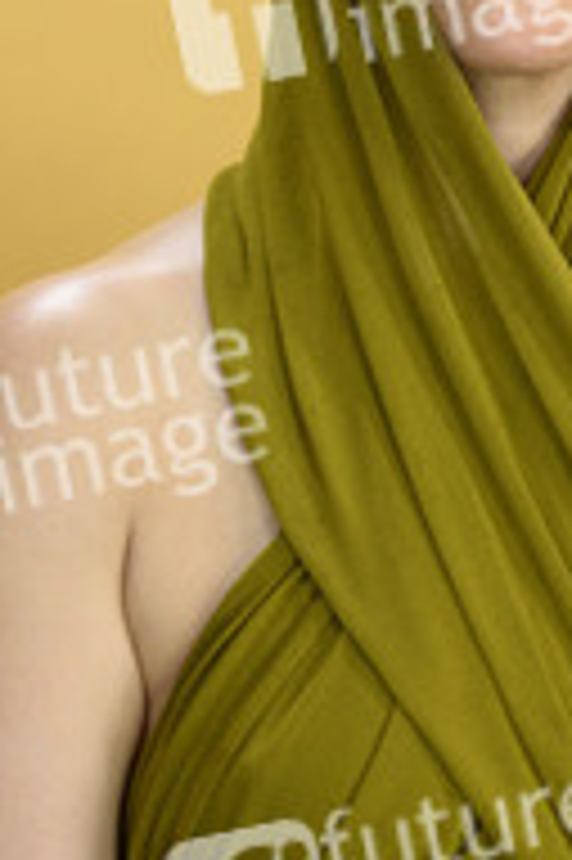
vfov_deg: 5.0
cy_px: 212
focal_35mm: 409
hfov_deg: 3.4
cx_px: 529
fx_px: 9765
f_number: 5.6
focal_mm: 195
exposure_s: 1/250
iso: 2500
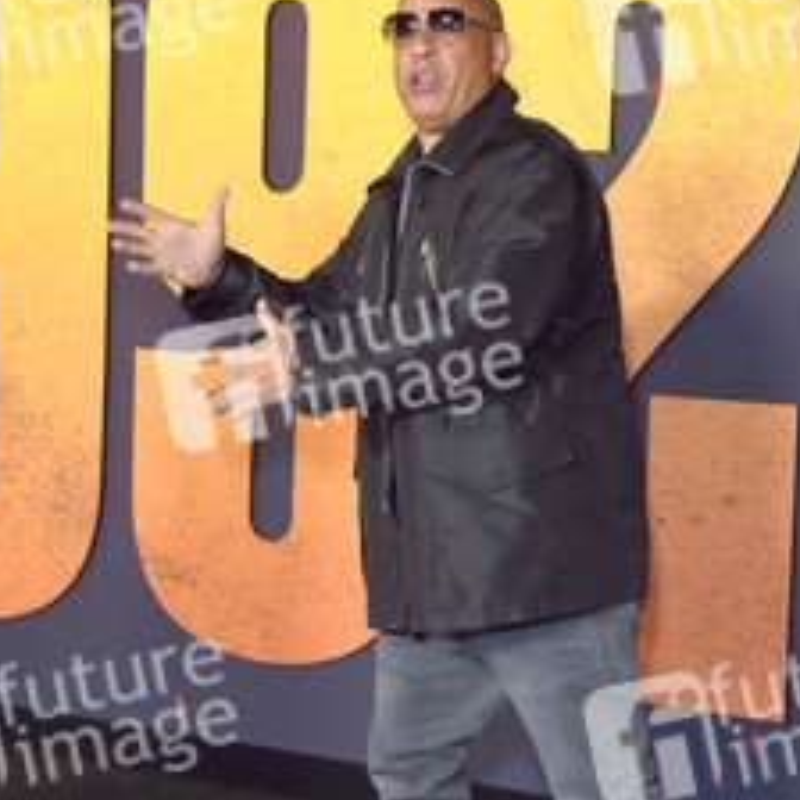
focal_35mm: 79
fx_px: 2066
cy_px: 546
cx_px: 445
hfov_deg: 21.9
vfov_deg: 21.8
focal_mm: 52
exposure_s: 1/250
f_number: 6.3
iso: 640
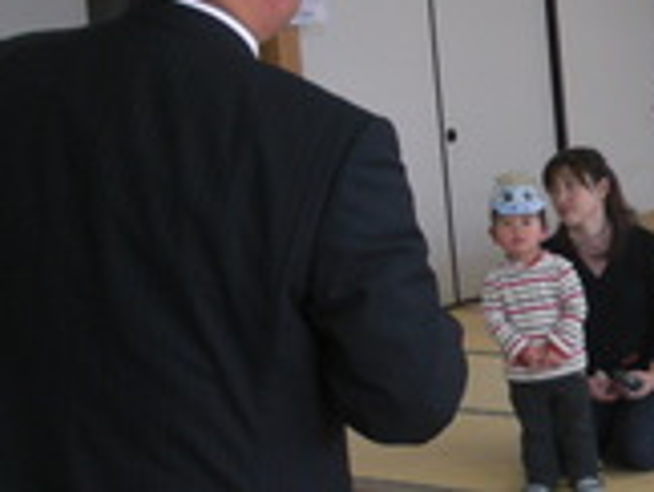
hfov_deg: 16.7
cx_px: 848
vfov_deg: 13.4
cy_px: 313
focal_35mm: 111
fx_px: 2100
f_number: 2.8
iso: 100
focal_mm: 6.3
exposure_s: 1/60
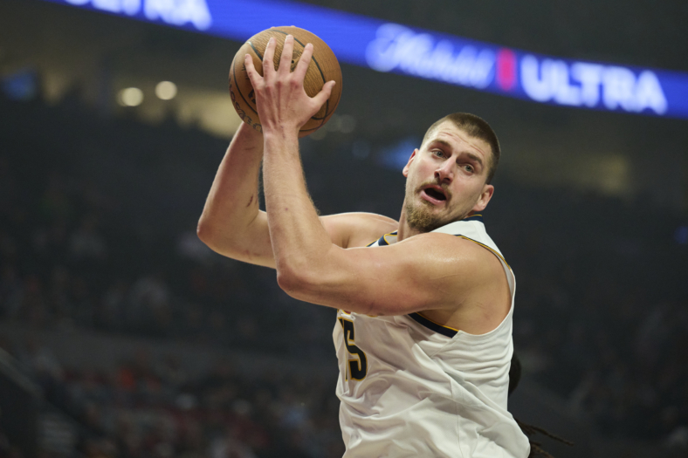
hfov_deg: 17.1
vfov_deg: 11.4
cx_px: 344
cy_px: 229
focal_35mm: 120
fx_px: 2293
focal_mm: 120
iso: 4000
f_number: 2.8
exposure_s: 1/1919
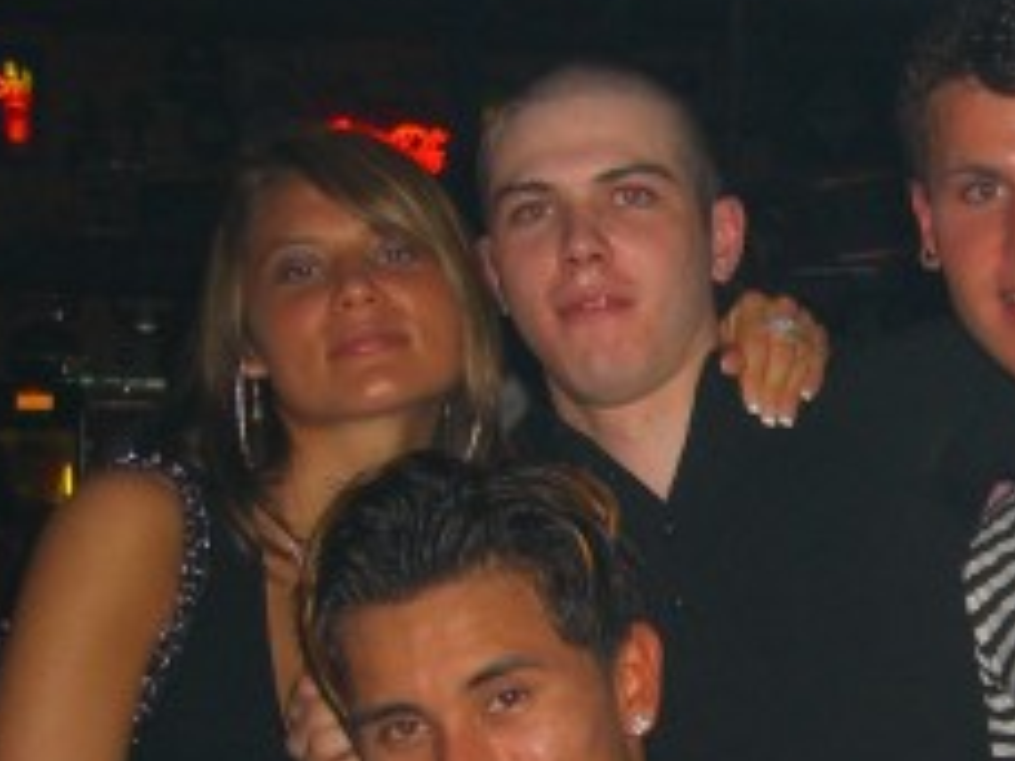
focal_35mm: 100
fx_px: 2932
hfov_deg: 19.2
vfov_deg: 14.5
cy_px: 788
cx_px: 984
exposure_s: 1/60
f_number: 2.8
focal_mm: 7.9
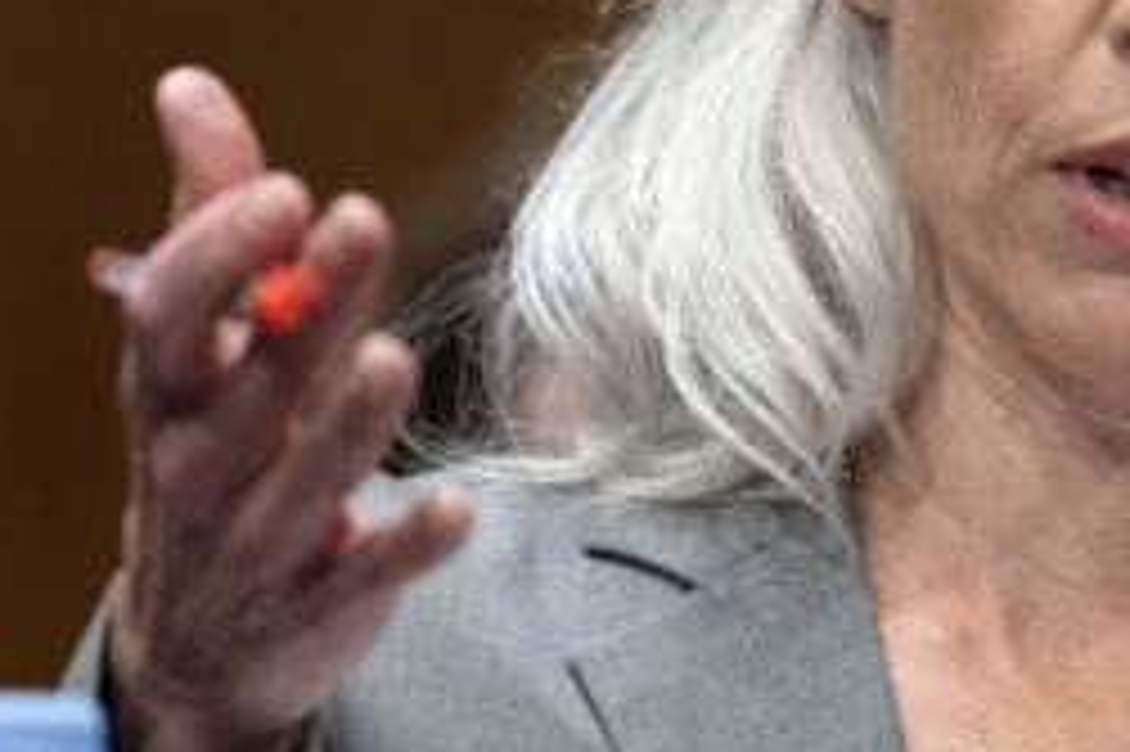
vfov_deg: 2.7
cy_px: 146
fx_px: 15997
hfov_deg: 4.0
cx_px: 1166
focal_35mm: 510
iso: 2000
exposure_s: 1/500
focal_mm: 200
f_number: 2.8
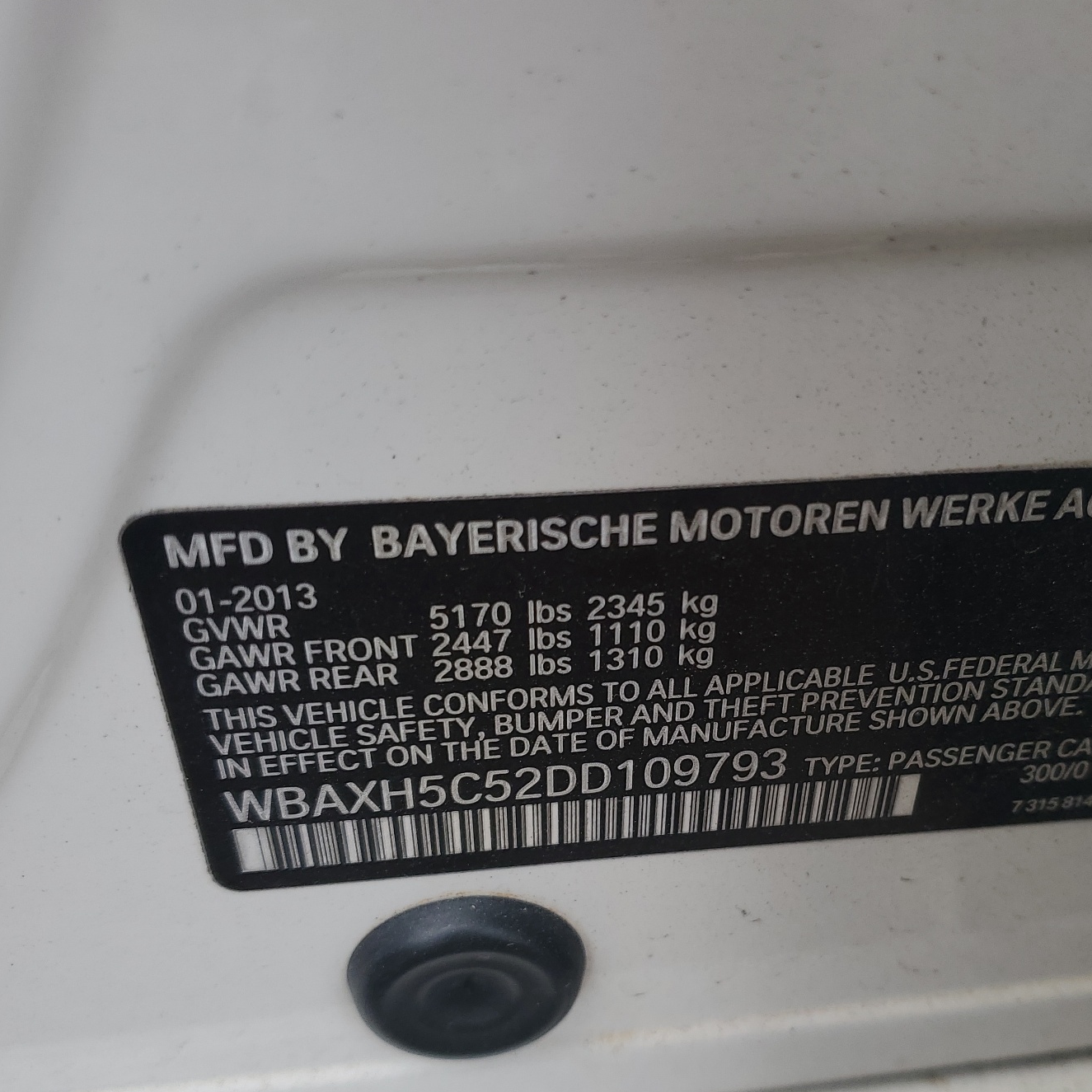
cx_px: 616
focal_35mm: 37
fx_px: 1321
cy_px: 673
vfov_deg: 44.6
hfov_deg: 44.8
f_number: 1.5
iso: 50
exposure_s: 1/256
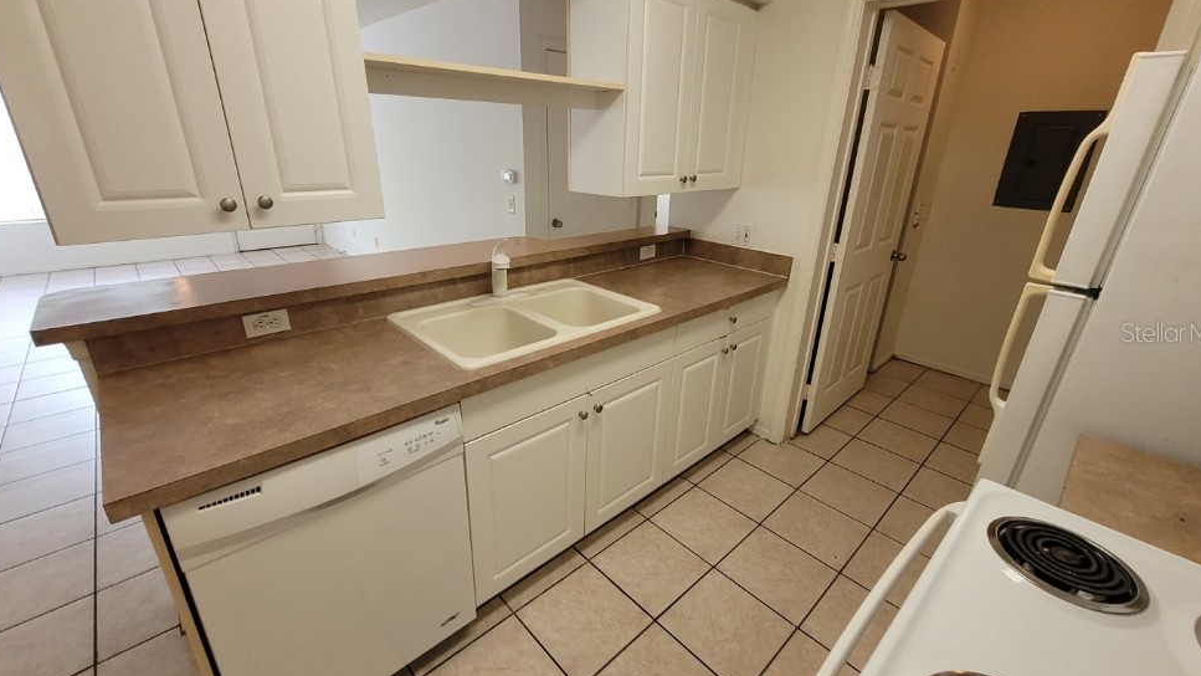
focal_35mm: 15
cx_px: 602
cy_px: 332
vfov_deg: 70.5
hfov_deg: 103.0
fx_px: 478
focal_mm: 1.74
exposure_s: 1/60
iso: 160
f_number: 2.2
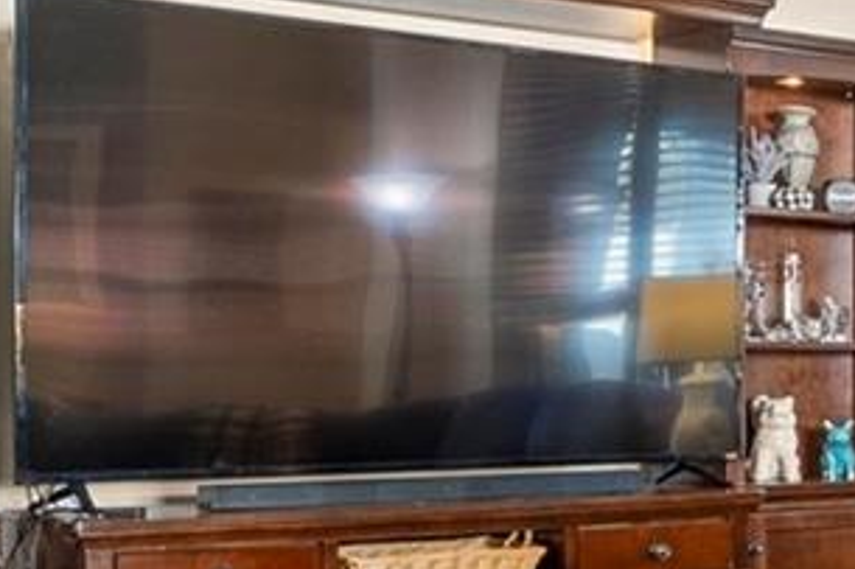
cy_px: 345
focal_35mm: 84
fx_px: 1994
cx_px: 1130
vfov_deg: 16.2
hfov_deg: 21.7
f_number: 9
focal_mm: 16
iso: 320
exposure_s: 1/1.25
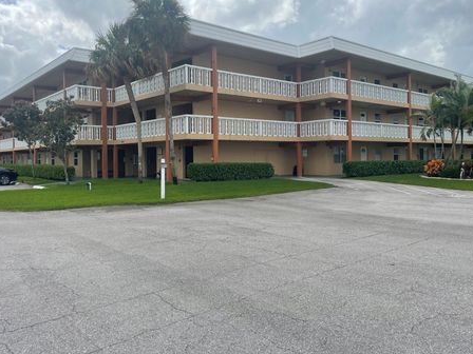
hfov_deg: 61.6
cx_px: 227
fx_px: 396
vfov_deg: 48.2
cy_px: 164
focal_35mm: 29
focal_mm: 4.2
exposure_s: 1/4651
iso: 32
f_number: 1.6
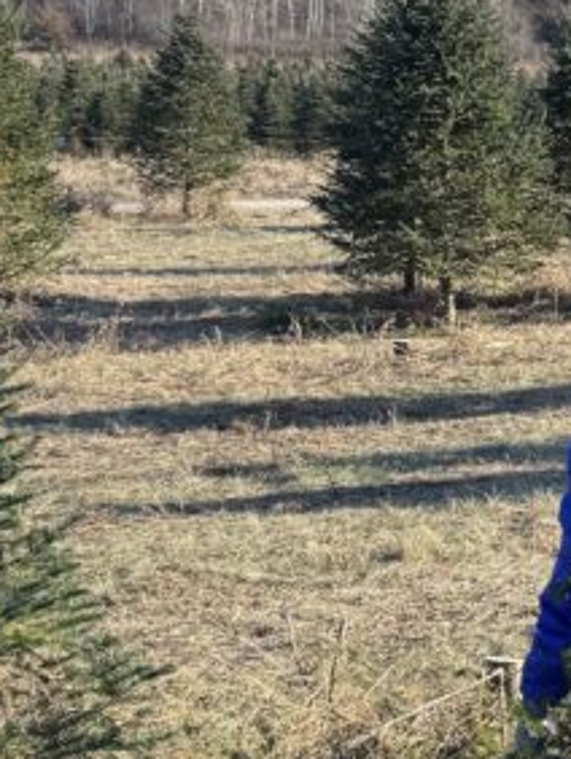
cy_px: 449
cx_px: 997
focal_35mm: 87
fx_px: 1911
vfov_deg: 22.5
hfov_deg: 15.0
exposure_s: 1/2252
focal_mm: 6.76
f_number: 1.78
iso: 80
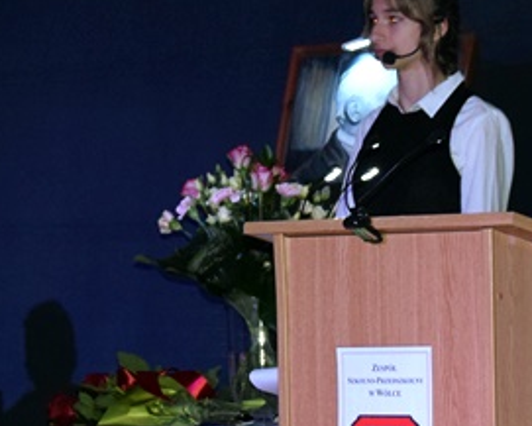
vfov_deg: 7.4
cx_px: 49
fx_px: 3276
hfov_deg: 9.2
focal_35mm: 208
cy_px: 380
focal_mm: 50
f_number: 5
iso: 3200
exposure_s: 1/60
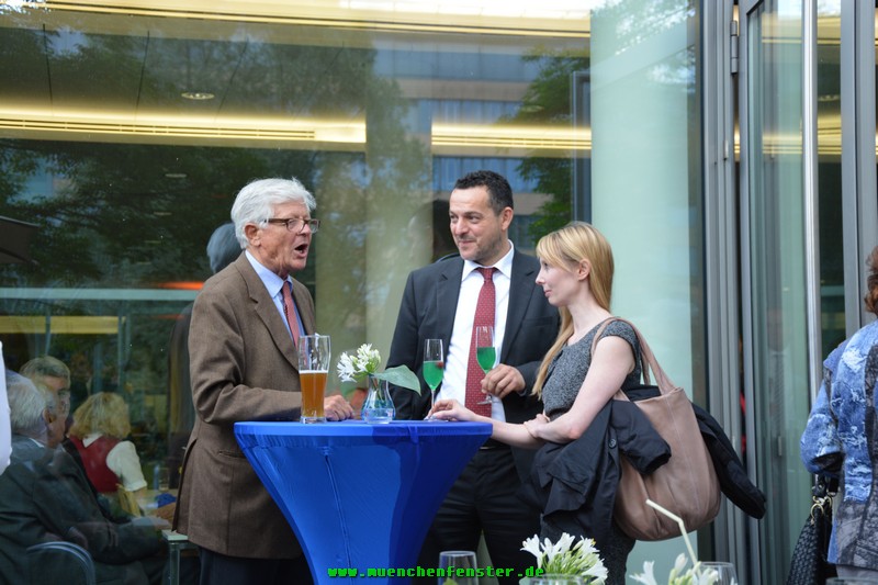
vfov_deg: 18.9
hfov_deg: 28.1
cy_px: 292
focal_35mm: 72
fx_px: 1756
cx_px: 439
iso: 400
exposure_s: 1/125
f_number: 5.6
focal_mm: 48
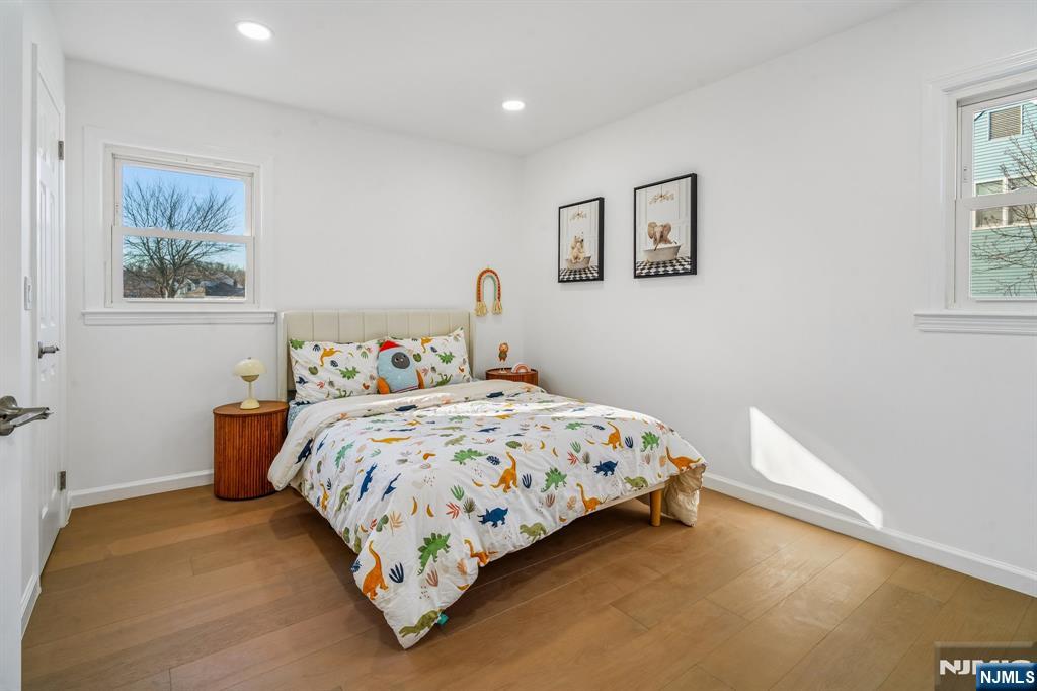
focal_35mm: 16
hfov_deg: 96.8
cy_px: 346
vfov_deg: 73.7
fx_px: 461
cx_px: 518
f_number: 8
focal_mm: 16
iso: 500
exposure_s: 1/100
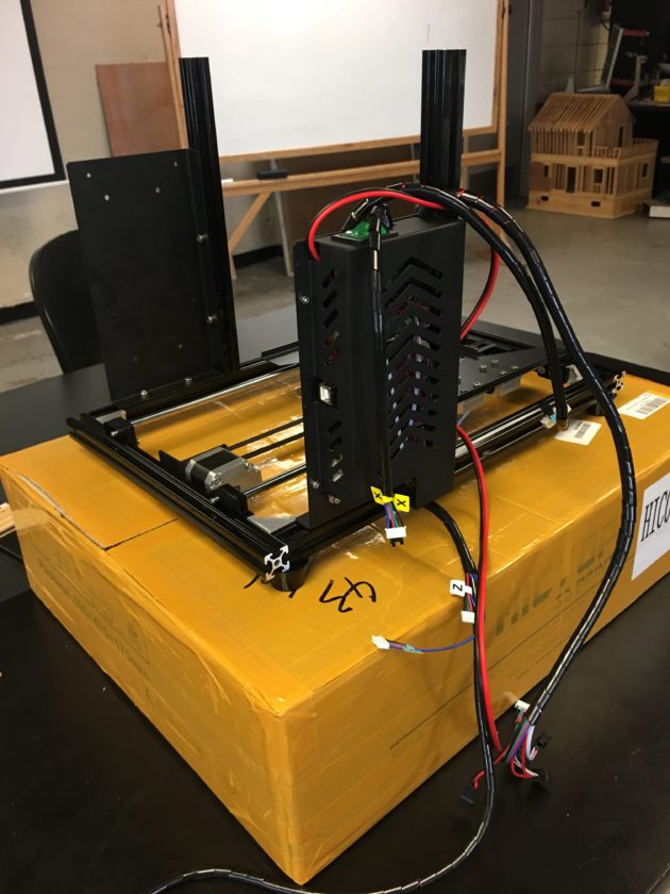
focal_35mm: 29
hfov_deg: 48.2
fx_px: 748
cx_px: 335
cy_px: 447
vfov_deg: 61.7
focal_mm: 4.15
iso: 50
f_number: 2.2
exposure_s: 1/15
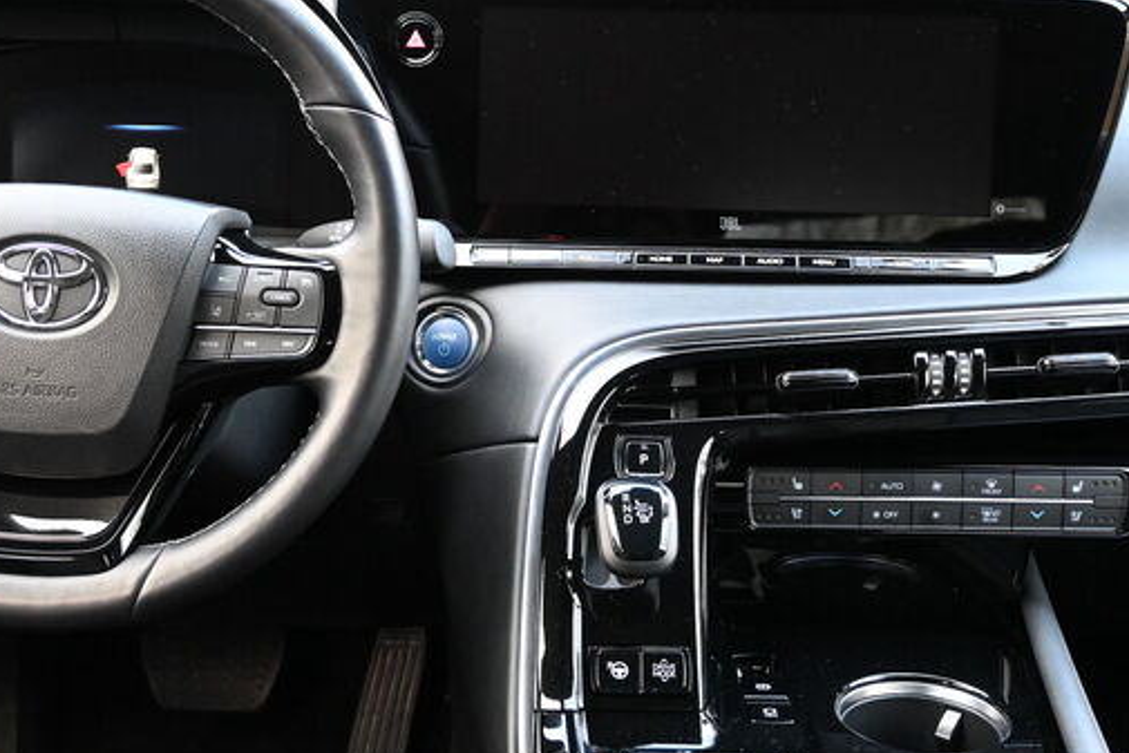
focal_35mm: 60
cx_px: 465
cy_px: 436
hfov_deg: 33.2
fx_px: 1889
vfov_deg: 22.5
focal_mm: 24.5
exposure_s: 1/125
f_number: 4.2
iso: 3200
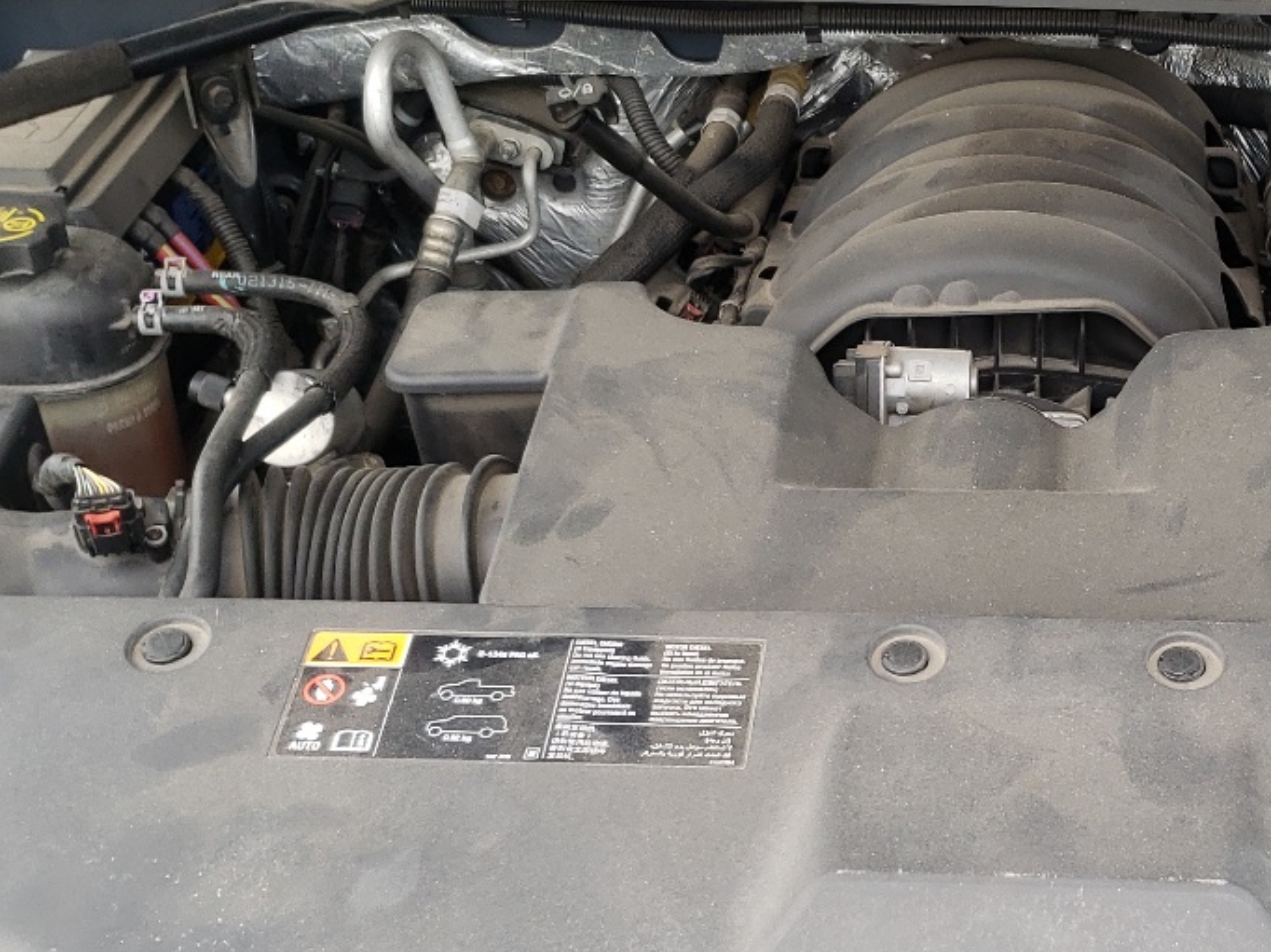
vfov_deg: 23.9
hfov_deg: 30.5
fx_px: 2239
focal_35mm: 61
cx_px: 1103
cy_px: 650
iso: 50
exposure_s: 1/128
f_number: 1.5
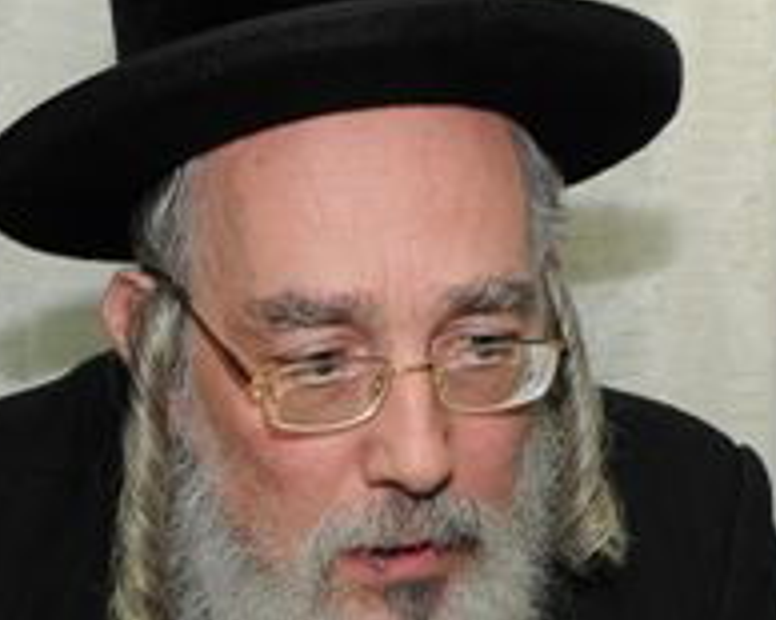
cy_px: 1056
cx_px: 256
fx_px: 2903
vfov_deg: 11.4
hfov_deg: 15.2
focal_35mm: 126
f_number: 4.5
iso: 320
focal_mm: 17
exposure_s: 1/100
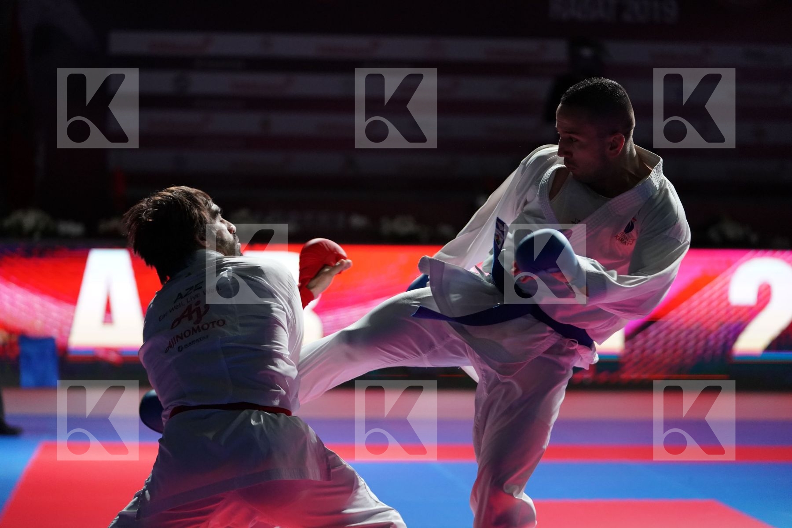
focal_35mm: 107
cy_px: 264
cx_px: 396
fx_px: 2354
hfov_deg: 19.1
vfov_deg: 12.8
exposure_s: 1/1000
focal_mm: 107
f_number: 2.8
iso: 4000
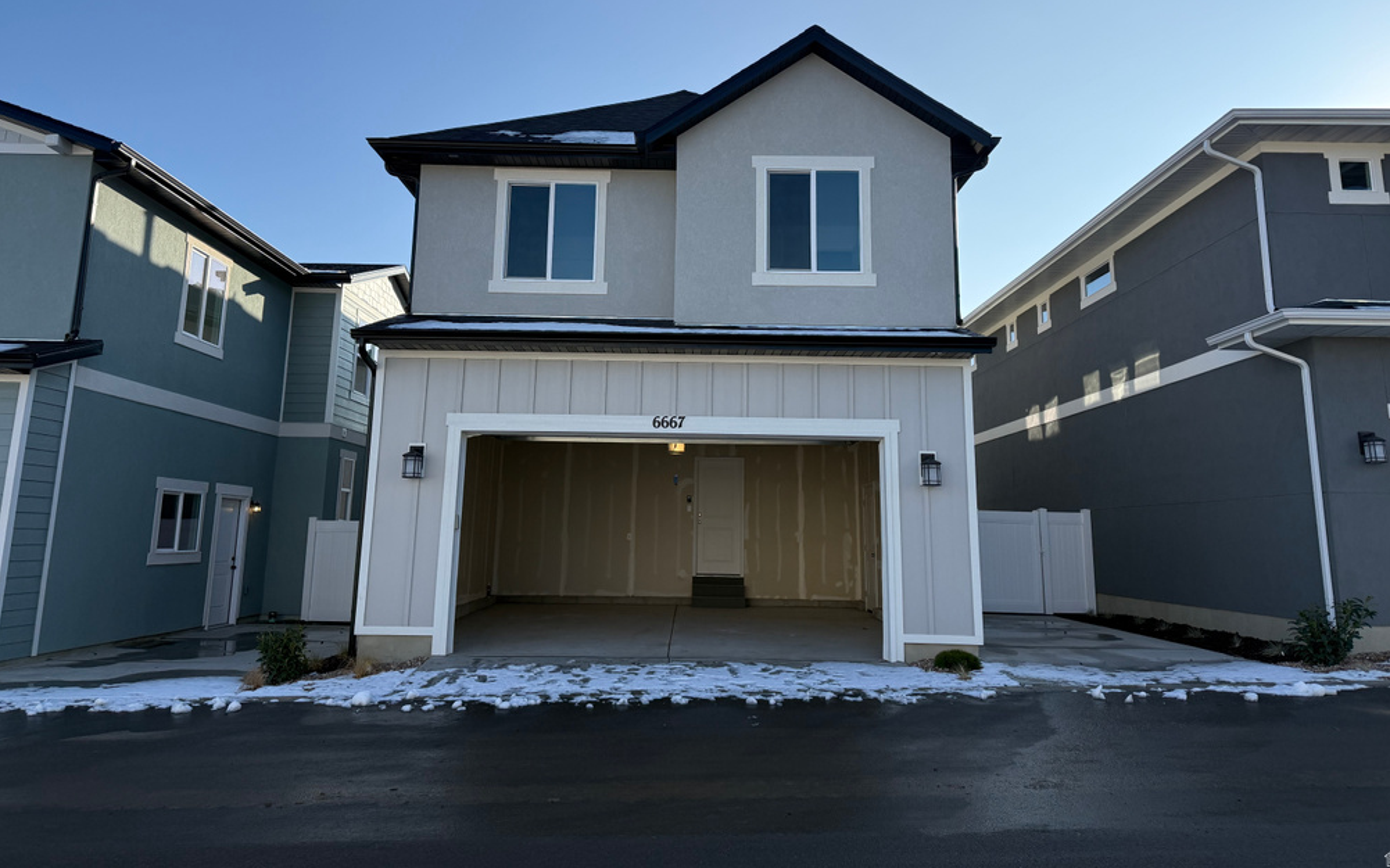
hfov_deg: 70.4
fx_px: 985
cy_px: 338
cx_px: 696
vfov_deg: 47.3
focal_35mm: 26
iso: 100
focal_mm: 6.76
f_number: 1.78
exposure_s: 1/4405
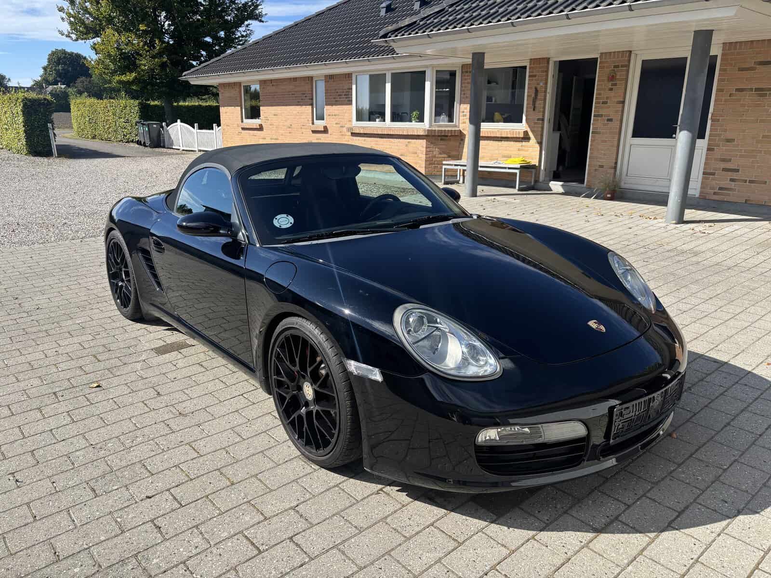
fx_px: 579
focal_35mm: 26
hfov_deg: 67.3
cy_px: 289
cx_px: 386
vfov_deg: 53.1
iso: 50
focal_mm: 5.96
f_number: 1.6
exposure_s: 1/2062
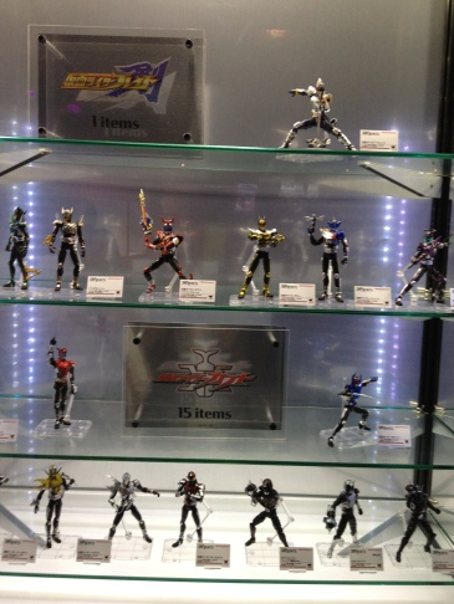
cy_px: 295
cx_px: 227
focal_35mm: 36
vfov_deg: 51.3
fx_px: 629
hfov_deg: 39.7
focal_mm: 4.28
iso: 80
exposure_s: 1/120
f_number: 2.4
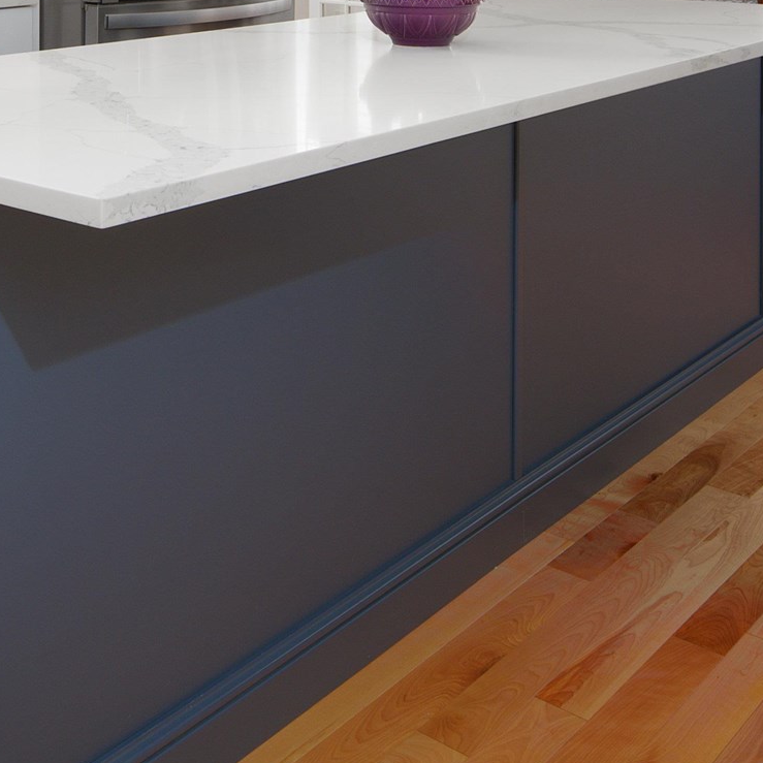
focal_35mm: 53
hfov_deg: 31.3
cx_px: 137
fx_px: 1322
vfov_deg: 29.2
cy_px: -66
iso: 320
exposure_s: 1/100
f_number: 9
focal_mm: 15
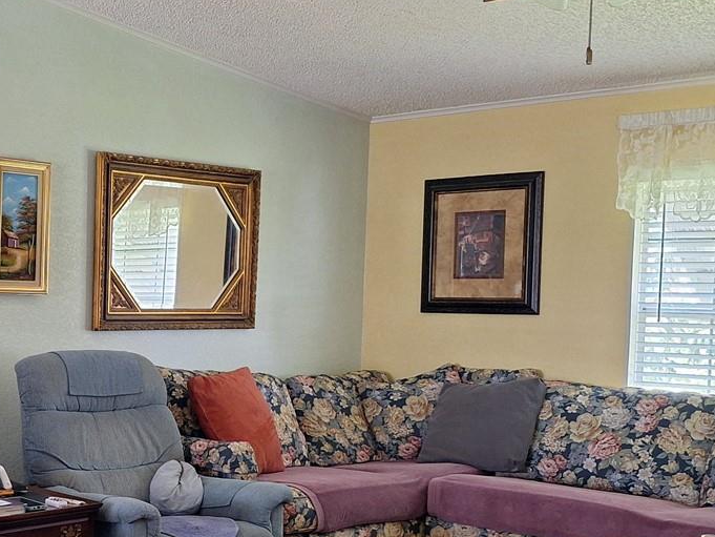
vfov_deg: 27.0
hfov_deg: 33.1
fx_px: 1116
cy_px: 335
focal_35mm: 54
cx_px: 34
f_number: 1.8
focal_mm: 5.54
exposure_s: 1/40
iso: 160
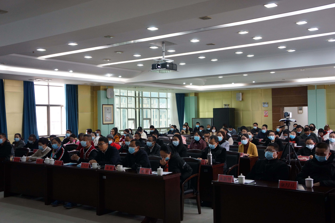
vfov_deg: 33.4
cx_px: 168
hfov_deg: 48.5
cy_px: 112
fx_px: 372
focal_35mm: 40
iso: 800
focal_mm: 27
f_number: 4
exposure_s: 1/60
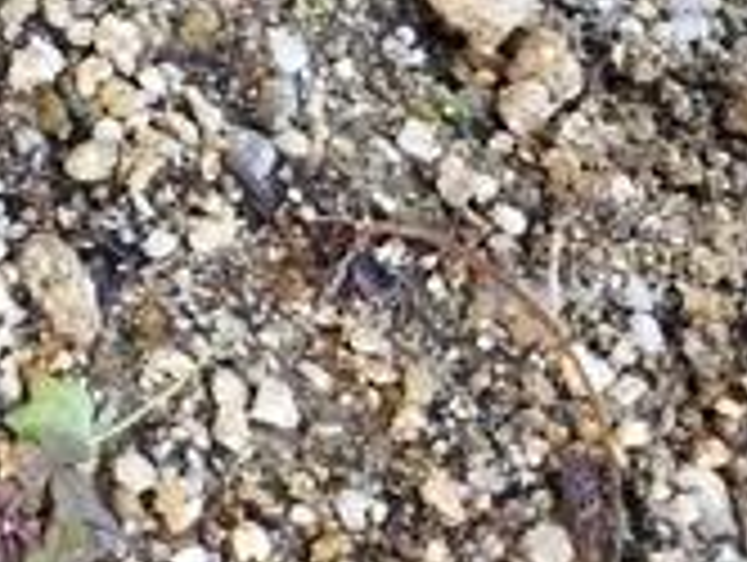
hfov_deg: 12.9
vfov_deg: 11.0
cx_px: -824
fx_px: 2809
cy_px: -310
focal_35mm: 130
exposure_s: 1/134
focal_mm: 4.7
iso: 50
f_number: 1.79
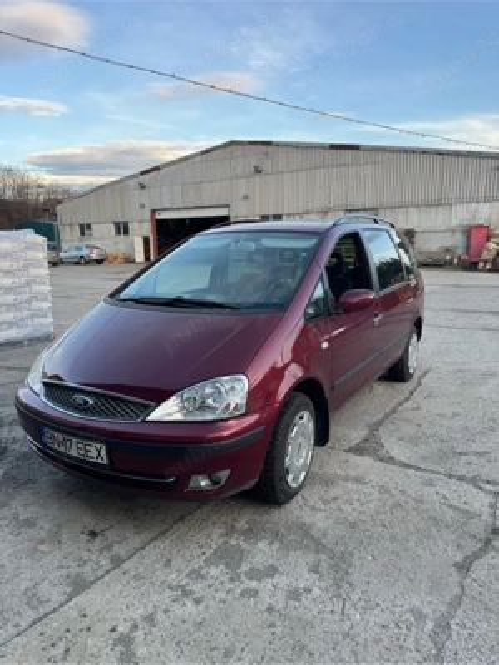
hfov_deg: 56.8
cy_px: 332
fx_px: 461
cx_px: 250
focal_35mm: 24
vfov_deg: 71.6
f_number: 1.78
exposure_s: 1/343
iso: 80
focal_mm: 6.76
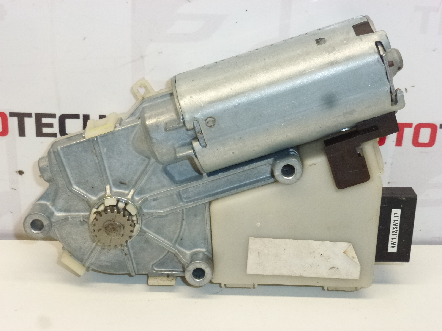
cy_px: 166
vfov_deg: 24.0
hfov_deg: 31.7
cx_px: 221
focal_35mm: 61
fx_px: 779
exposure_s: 1/125
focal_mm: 10.9
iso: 400
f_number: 4.5
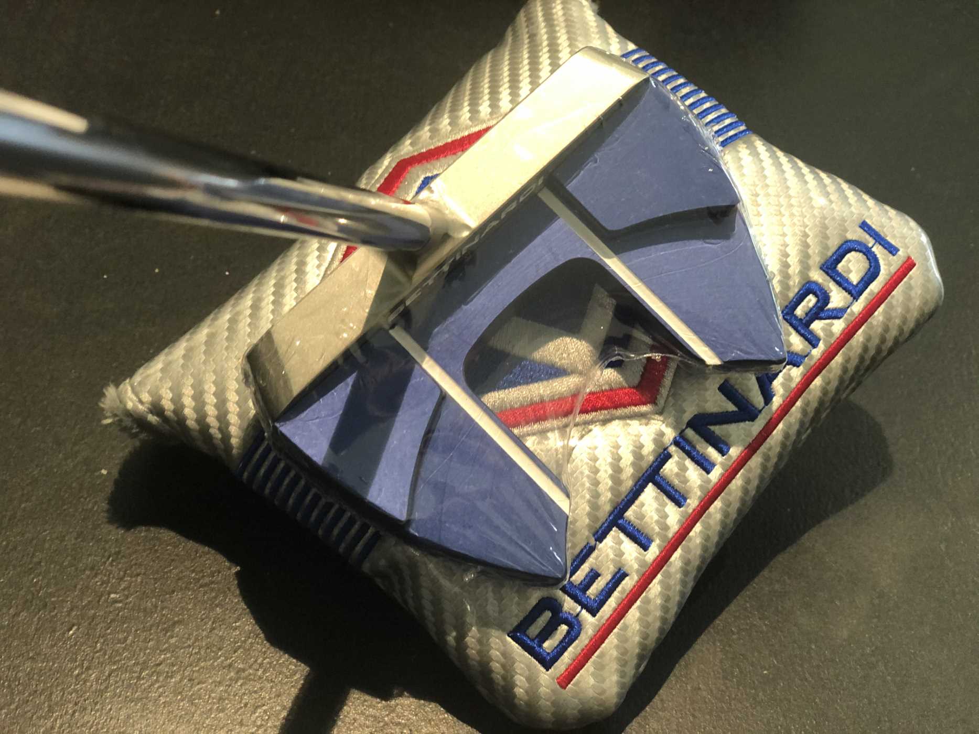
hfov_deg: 36.8
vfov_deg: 28.0
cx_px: 490
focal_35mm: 52
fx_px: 1471
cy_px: 367
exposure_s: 1/25
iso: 160
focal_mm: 6
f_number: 2.4
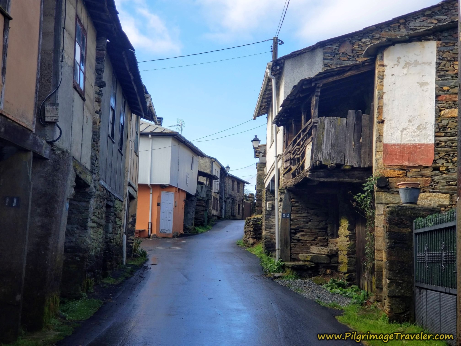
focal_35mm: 52
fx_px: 693
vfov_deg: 28.0
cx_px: 230
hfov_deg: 36.8
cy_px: 173
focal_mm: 6
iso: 25
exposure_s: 1/455
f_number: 2.4
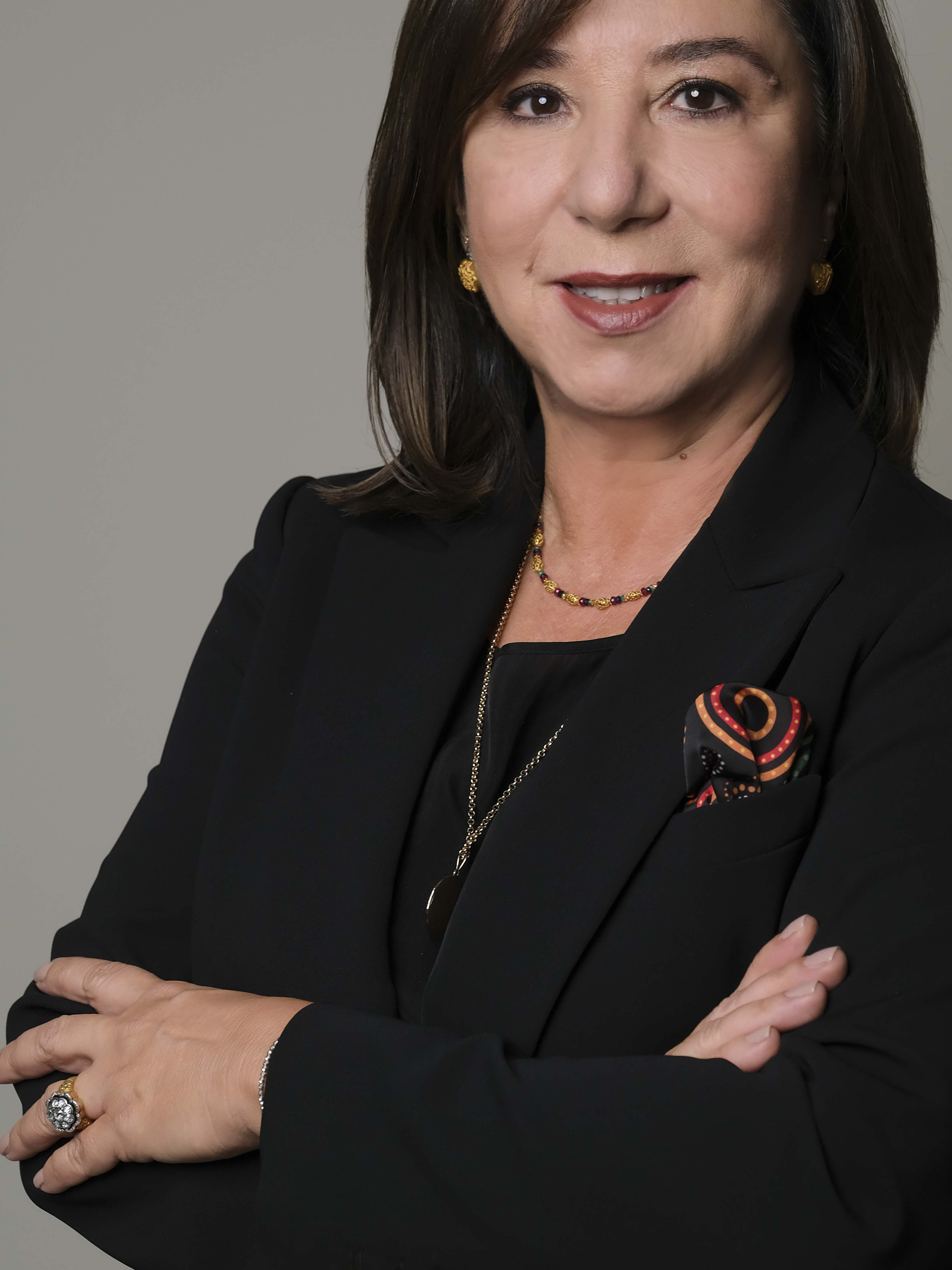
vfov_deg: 21.8
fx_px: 3300
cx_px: 565
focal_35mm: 90
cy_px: 603
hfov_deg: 16.4
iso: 640
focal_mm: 44.1
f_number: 5
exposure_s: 1/50
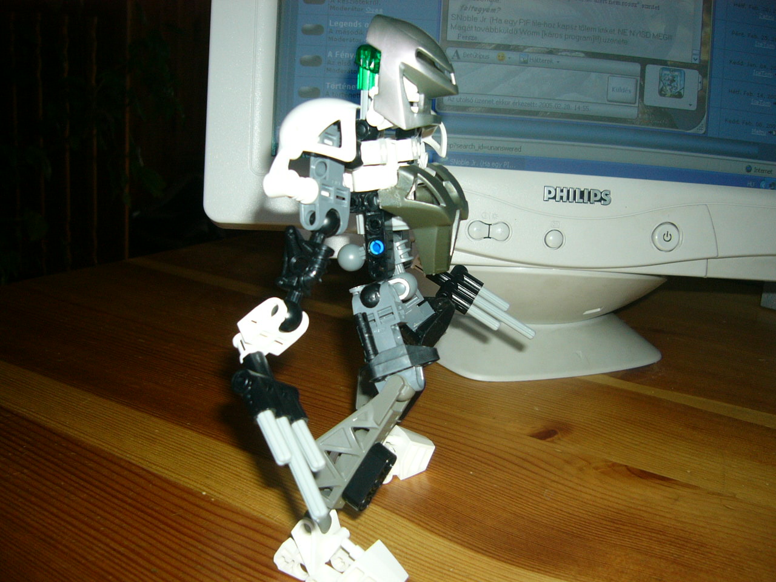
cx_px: 388
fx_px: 785
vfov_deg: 40.7
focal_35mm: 35
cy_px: 291
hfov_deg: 52.6
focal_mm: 5.8
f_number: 2.8
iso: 100
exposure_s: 1/60
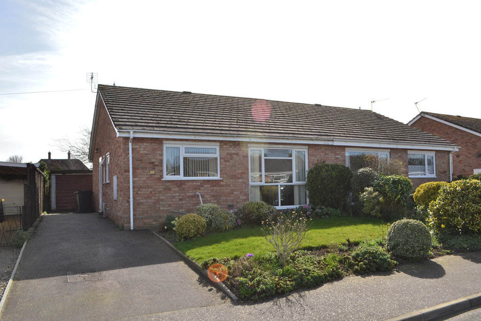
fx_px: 361
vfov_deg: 47.9
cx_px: 240
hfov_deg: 67.4
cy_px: 160
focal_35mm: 27
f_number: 8
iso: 100
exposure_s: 1/200
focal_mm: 18
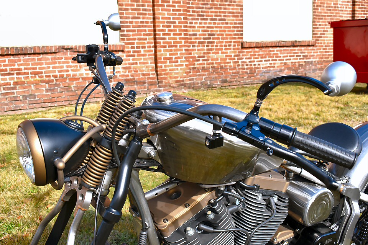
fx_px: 399
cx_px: 184
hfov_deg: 49.6
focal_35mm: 39
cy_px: 122
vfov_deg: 34.2
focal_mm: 26
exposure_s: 1/400
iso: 200
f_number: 7.1
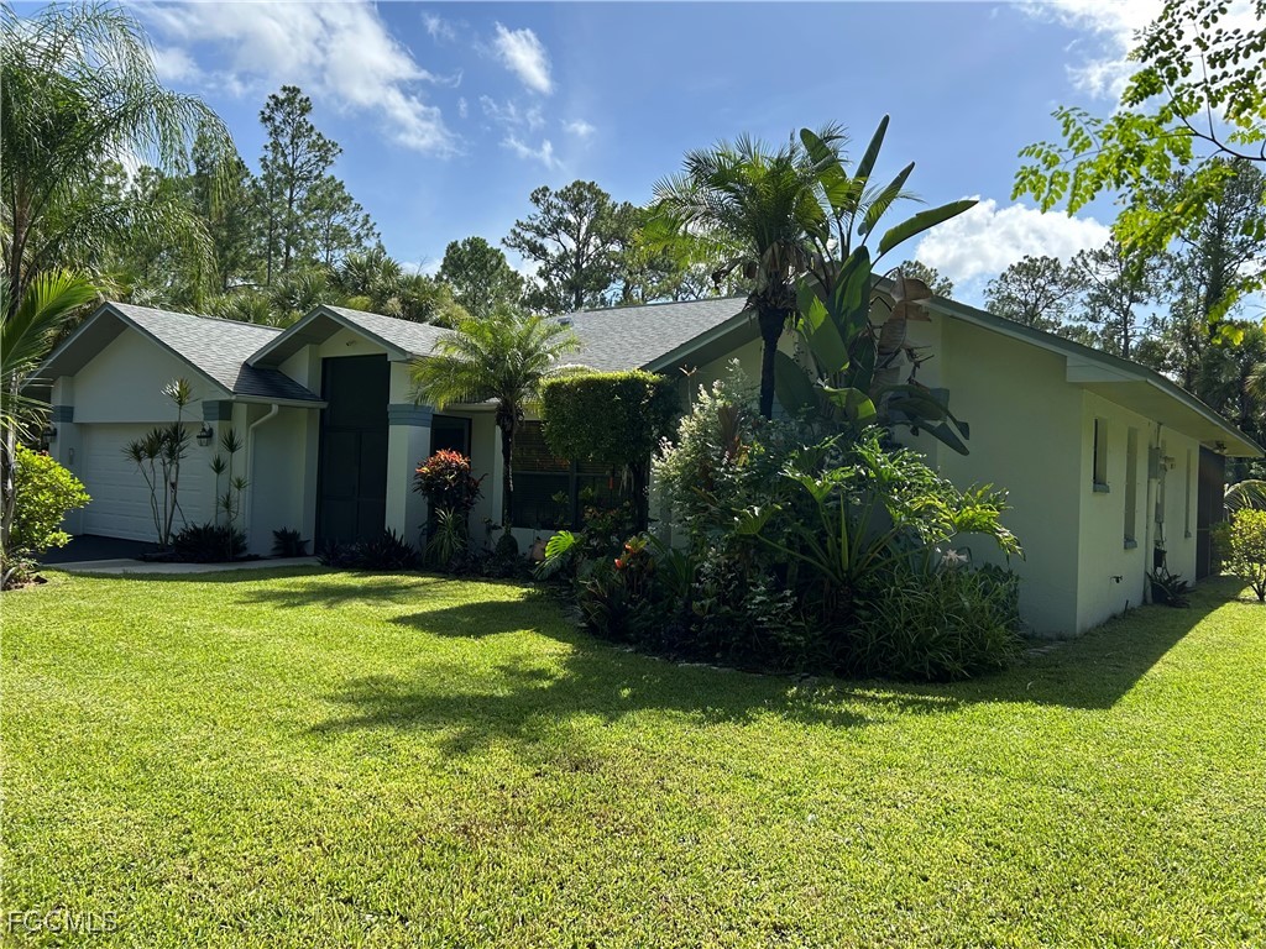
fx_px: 951
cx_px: 633
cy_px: 474
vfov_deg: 53.1
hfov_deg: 67.3
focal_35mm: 26
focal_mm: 5.7
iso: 50
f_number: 1.5
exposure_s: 1/2353
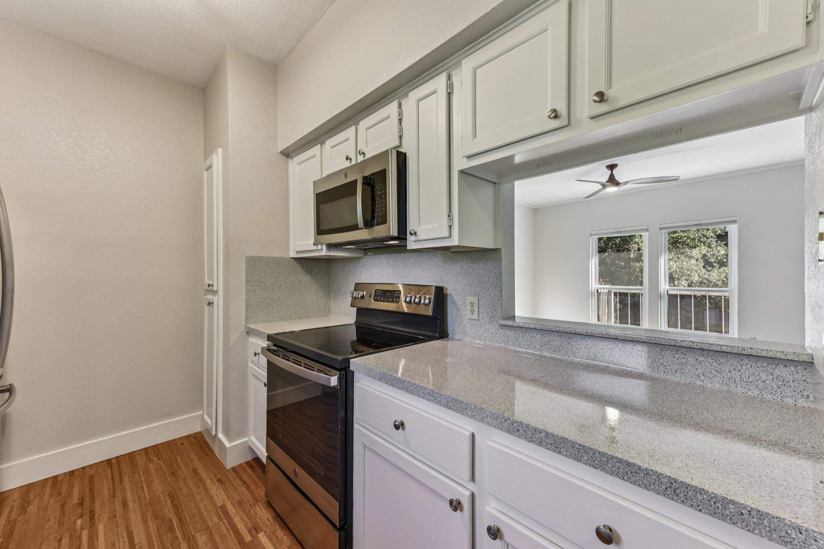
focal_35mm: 14
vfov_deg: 81.2
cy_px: 274
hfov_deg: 104.2
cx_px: 412
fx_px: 320
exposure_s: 1/25
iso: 400
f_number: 8
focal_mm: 14
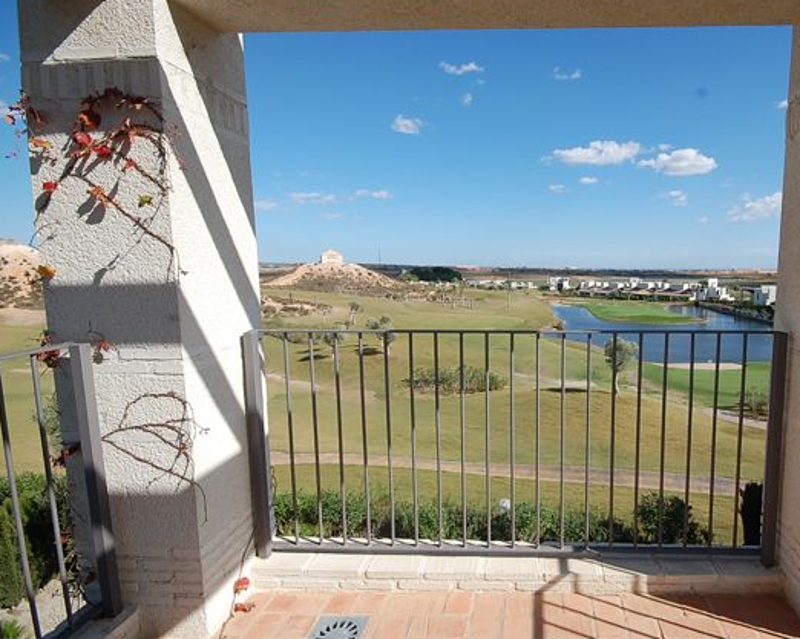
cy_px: 320
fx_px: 450
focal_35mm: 19
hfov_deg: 81.2
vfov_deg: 70.8
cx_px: 517
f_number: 9
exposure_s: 1/320
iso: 200
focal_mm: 10
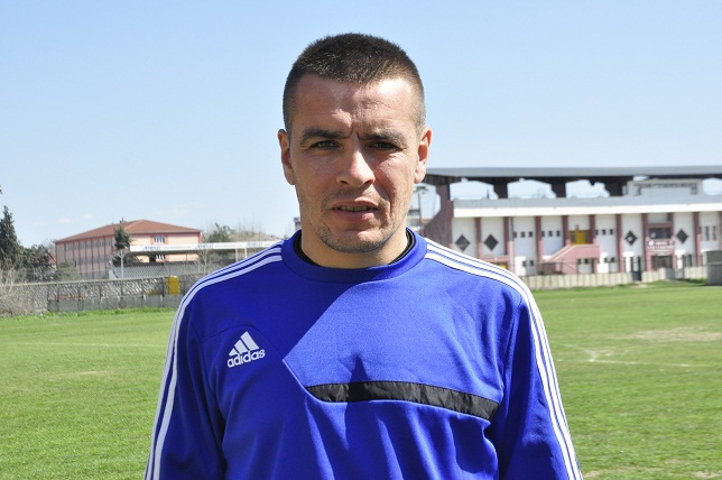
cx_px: 361
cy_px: 240
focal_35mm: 68
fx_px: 1352
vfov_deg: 20.1
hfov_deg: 29.9
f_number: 6.3
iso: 800
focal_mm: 45
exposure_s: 1/500
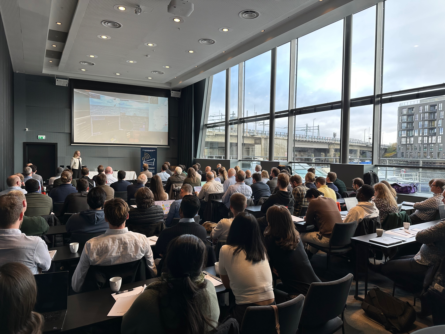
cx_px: 222
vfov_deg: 56.8
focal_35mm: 24
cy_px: 167
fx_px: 309
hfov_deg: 71.6
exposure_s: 1/140
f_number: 1.78
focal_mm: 6.86
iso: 64
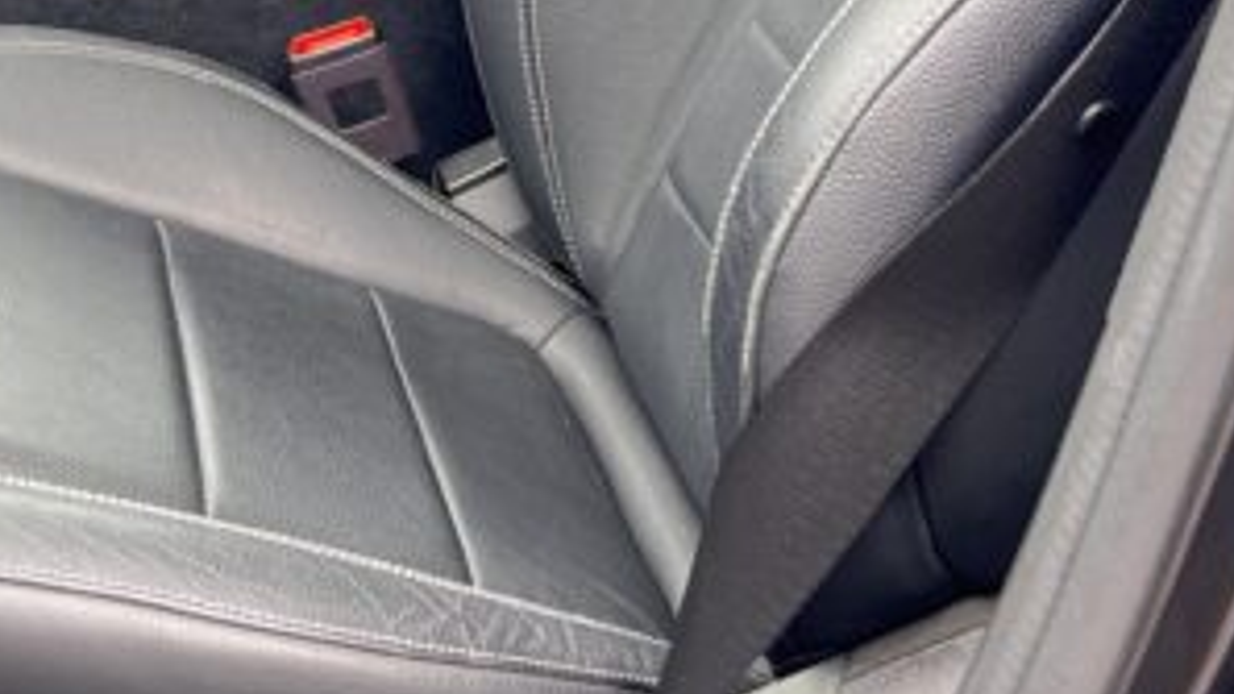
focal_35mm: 76
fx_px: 2487
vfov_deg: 15.1
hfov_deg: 26.1
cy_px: -235
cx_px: -54
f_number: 1.5
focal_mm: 5.7
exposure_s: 1/121
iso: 80
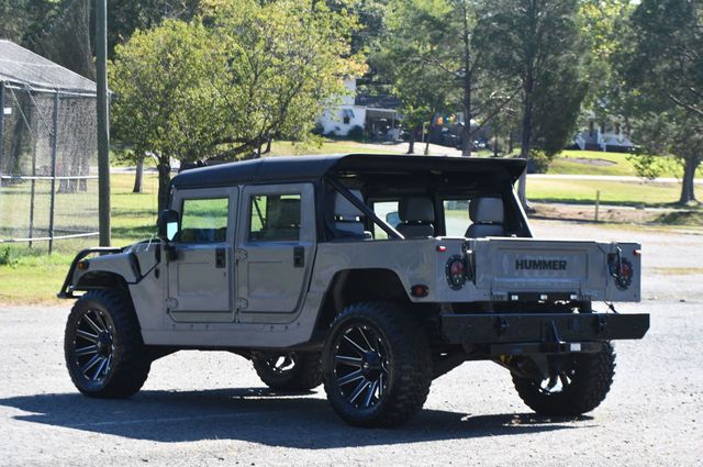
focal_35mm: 112
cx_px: 352
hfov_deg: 18.3
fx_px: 2184
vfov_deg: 12.2
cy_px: 234
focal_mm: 75
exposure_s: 1/250
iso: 200
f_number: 6.3
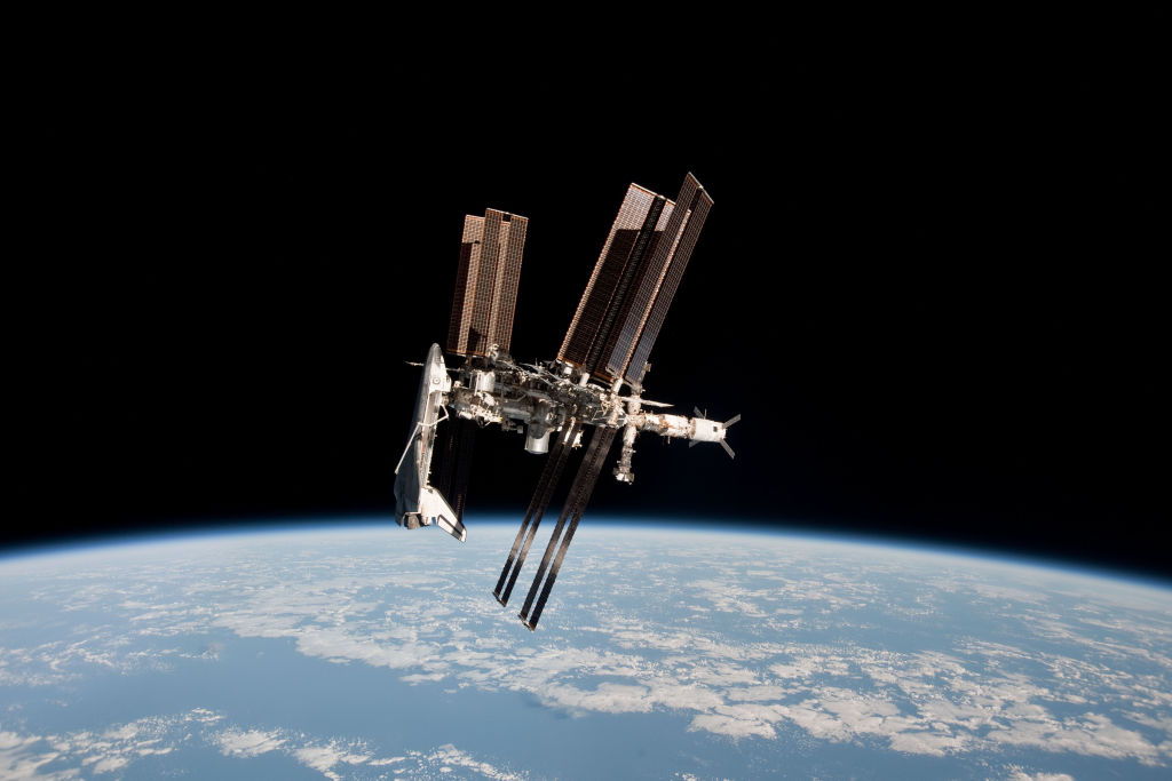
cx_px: 586
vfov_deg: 38.9
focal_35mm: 34
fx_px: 1107
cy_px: 390
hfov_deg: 55.8
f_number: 8
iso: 200
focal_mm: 34
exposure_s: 1/1000
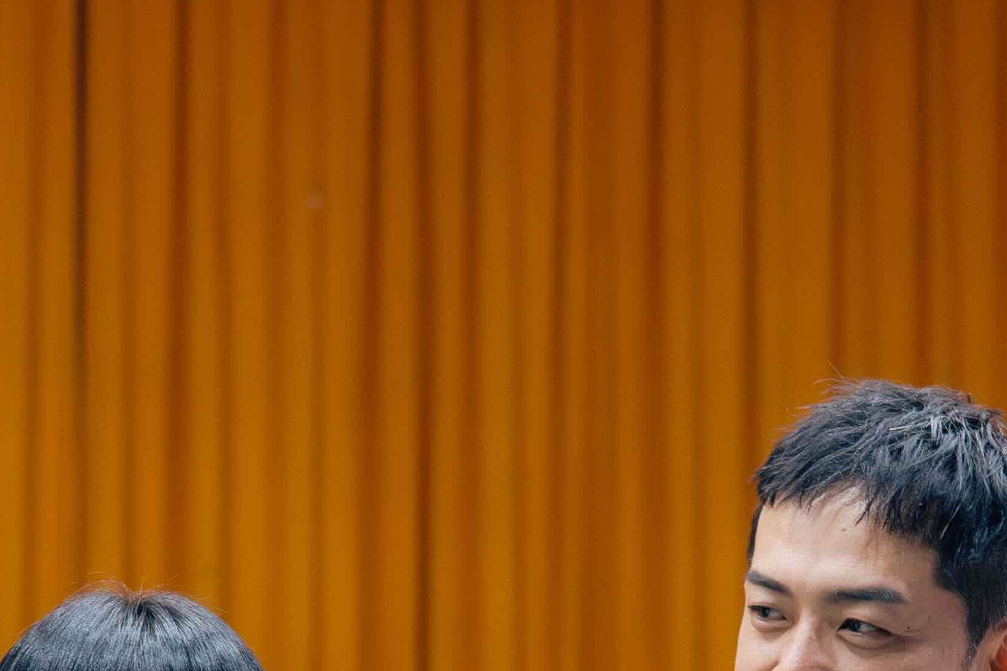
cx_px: 508
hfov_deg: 11.6
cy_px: 1020
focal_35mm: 177
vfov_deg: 7.6
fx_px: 4950
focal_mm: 42
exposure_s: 1/200
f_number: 2.8
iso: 2000
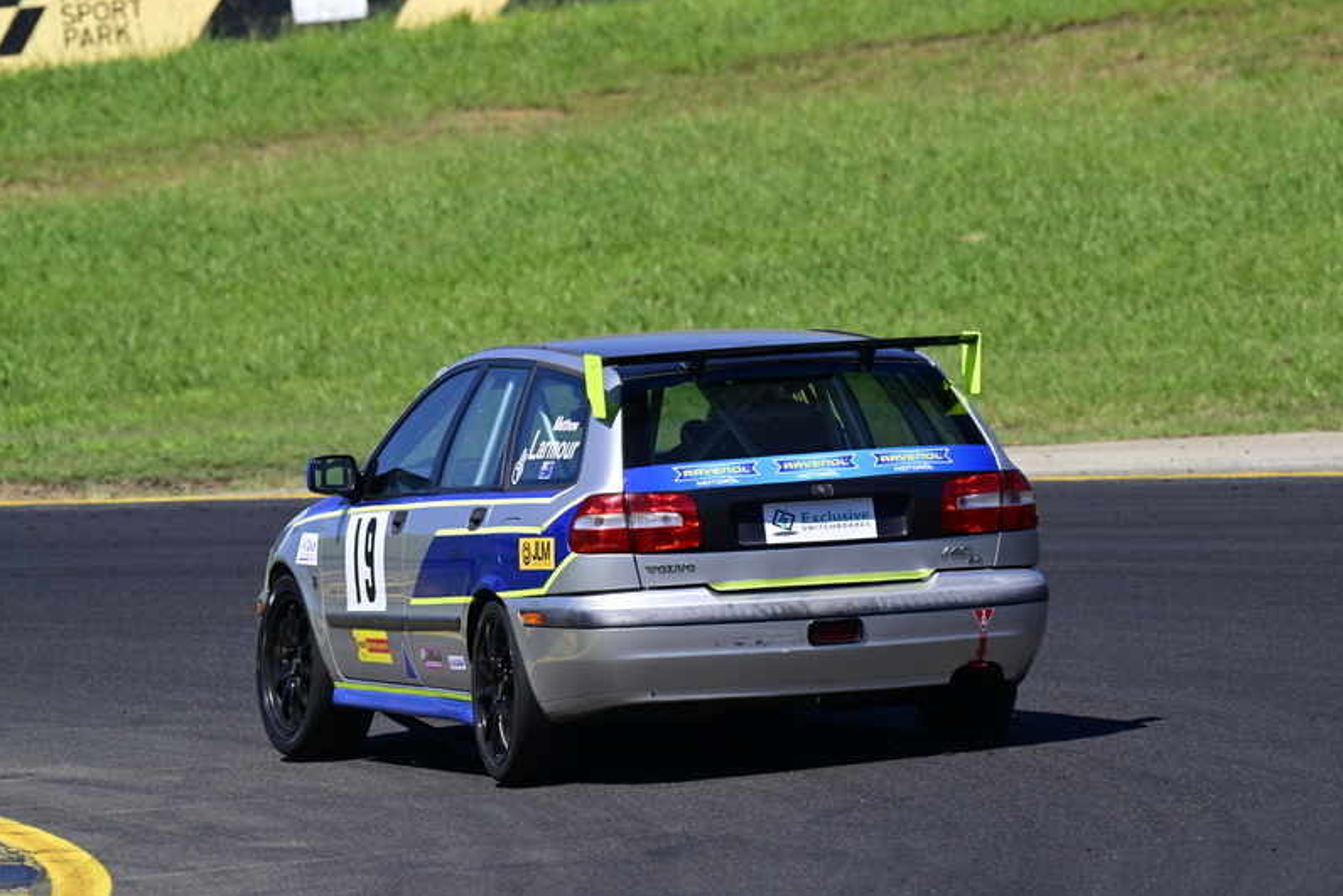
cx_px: 672
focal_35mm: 603
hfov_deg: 3.4
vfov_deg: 2.3
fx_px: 22498
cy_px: 448
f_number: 11
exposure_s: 1/640
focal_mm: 600
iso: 400
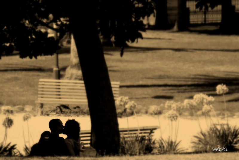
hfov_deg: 10.2
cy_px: 80
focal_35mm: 202
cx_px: 120
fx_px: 1345
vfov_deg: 6.8
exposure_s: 1/500
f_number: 5.6
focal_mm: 135
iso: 250
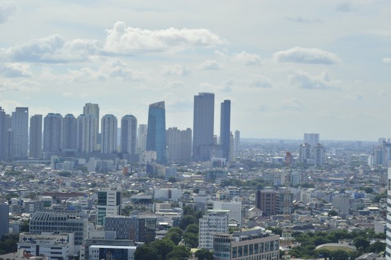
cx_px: 196
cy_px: 130
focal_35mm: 105
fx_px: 1139
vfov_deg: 13.0
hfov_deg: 19.5
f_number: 8
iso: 100
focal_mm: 70
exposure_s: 1/800
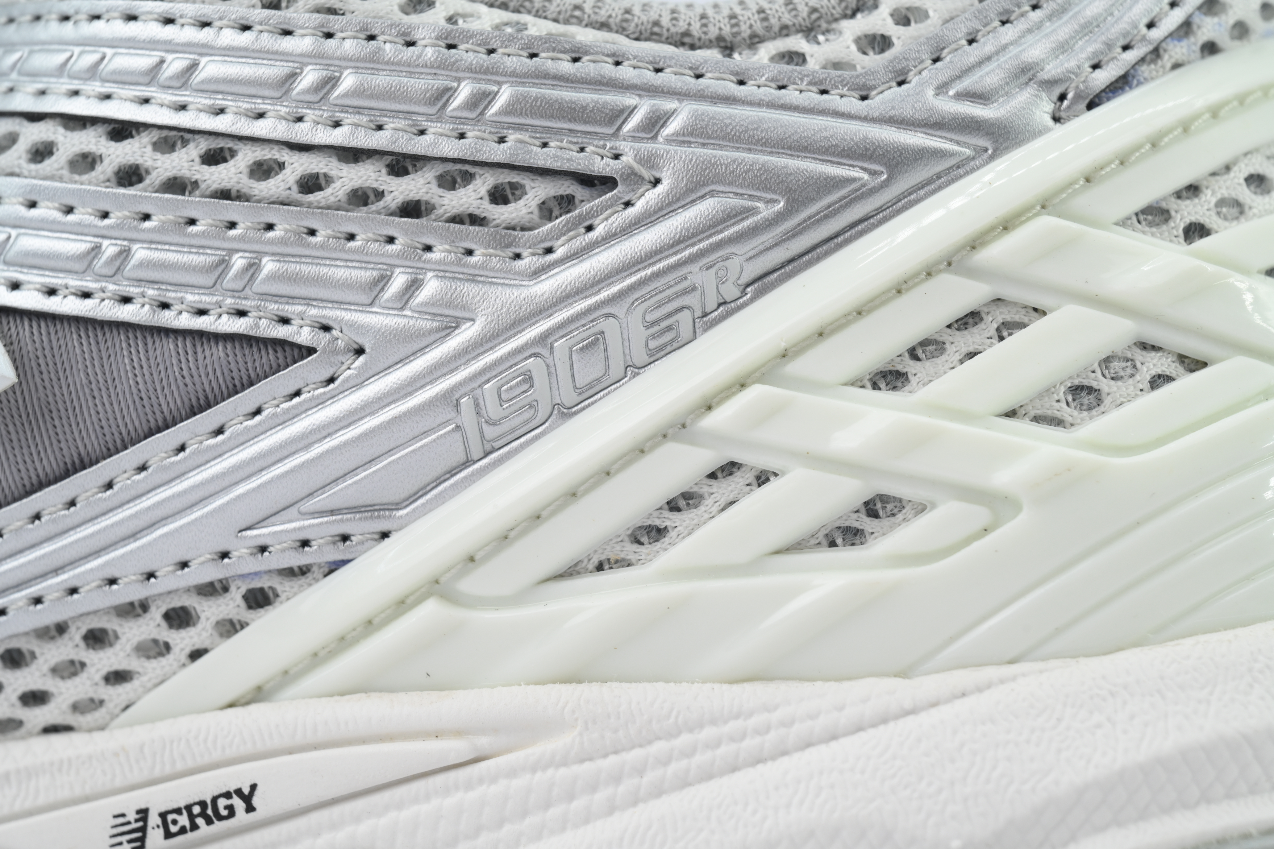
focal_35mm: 110
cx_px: 637
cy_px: 424
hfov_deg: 18.6
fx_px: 3892
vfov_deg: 12.5
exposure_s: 1/100
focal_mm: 110
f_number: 11
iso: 400
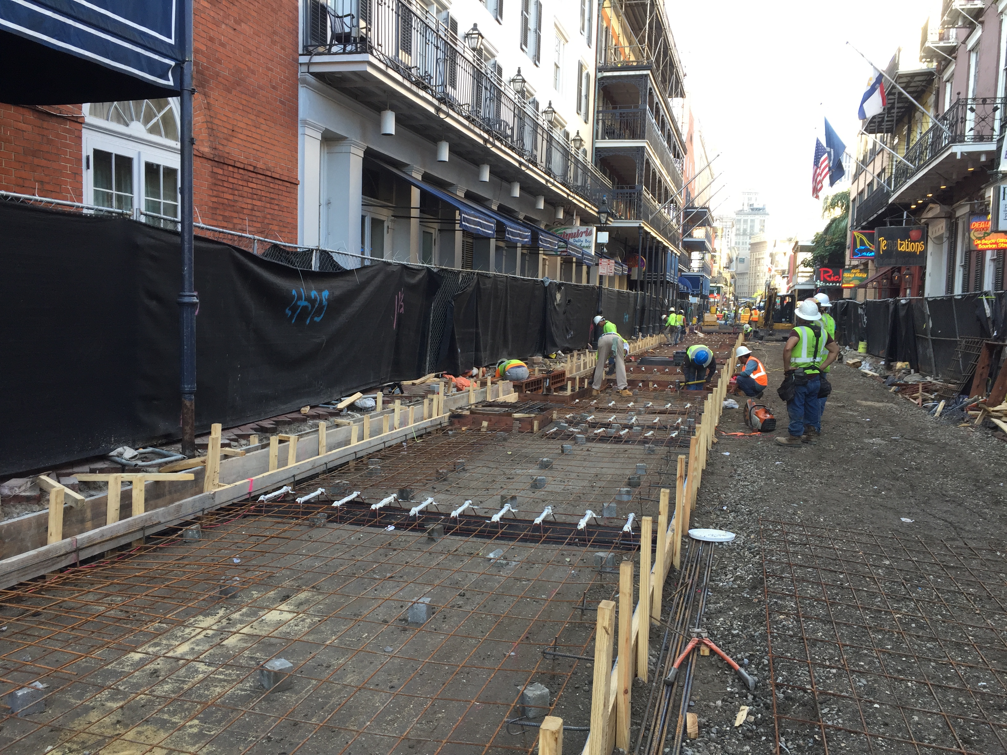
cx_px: 504
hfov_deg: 61.7
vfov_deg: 48.2
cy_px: 378
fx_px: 844
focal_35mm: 29
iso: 40
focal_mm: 4.15
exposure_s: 1/120
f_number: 2.2
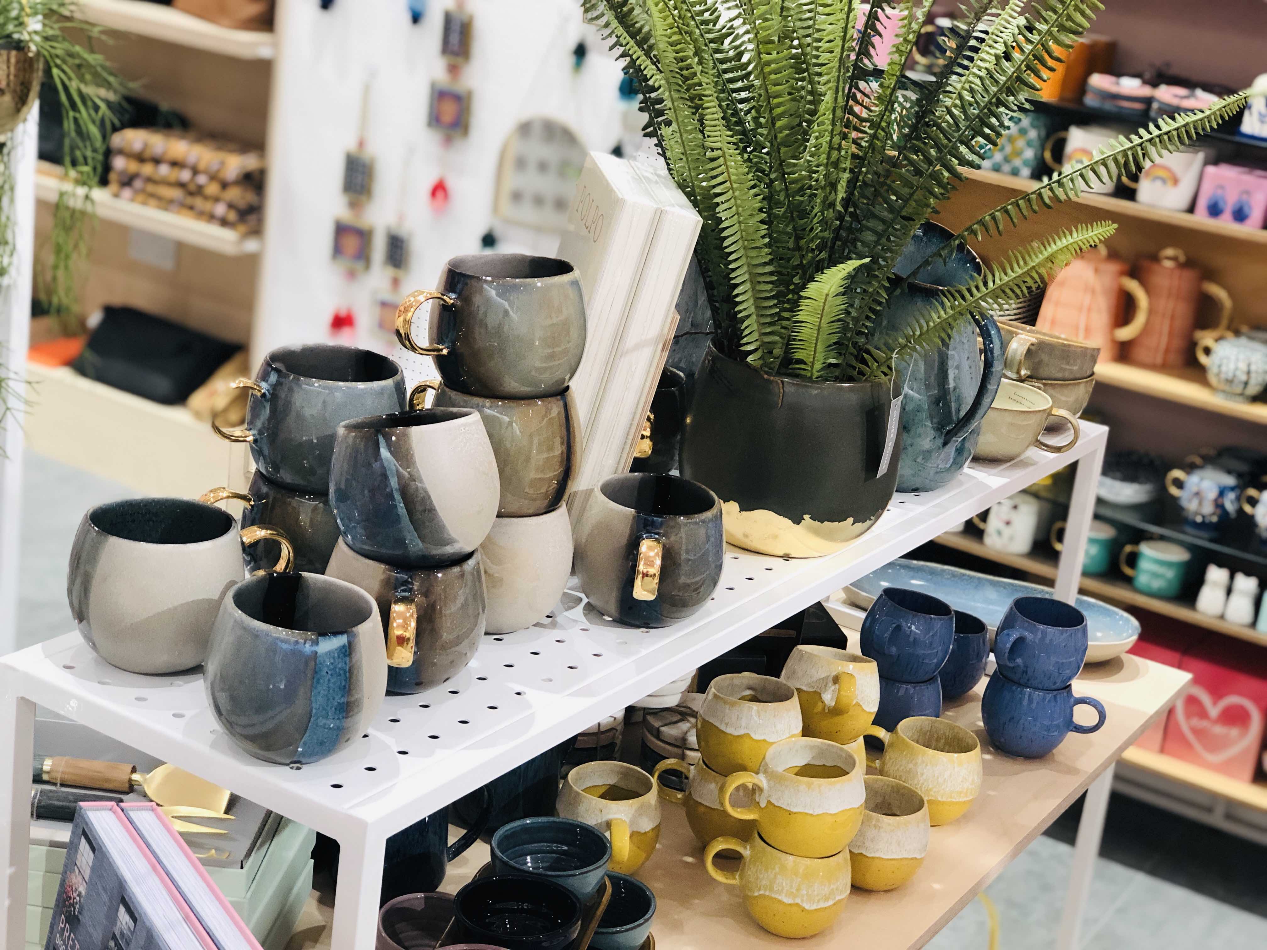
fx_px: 2086
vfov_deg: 25.7
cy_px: 475
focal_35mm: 57
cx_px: 634
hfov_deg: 33.8
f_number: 2.8
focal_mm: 6.6
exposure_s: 1/33
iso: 80
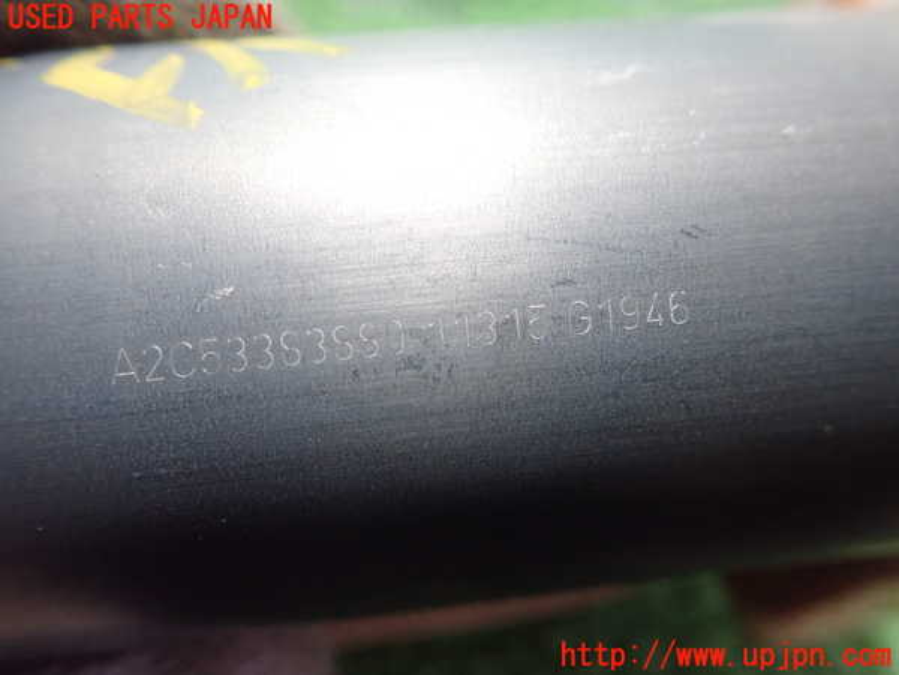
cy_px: 338
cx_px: 450
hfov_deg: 60.0
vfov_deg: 46.8
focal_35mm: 30
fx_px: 779
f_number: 2.3
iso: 800
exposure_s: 1/125
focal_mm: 5.5
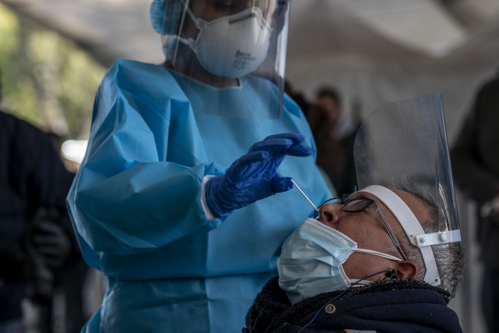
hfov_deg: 12.1
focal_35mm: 170
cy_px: 167
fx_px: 2350
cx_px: 262
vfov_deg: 8.1
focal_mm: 105
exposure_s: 1/125
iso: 100
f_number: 4
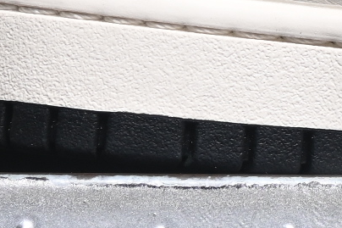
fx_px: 4909
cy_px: -313
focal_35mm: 517
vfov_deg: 2.6
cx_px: 710
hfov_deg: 3.9
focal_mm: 50
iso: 160
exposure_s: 1/60
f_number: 6.3
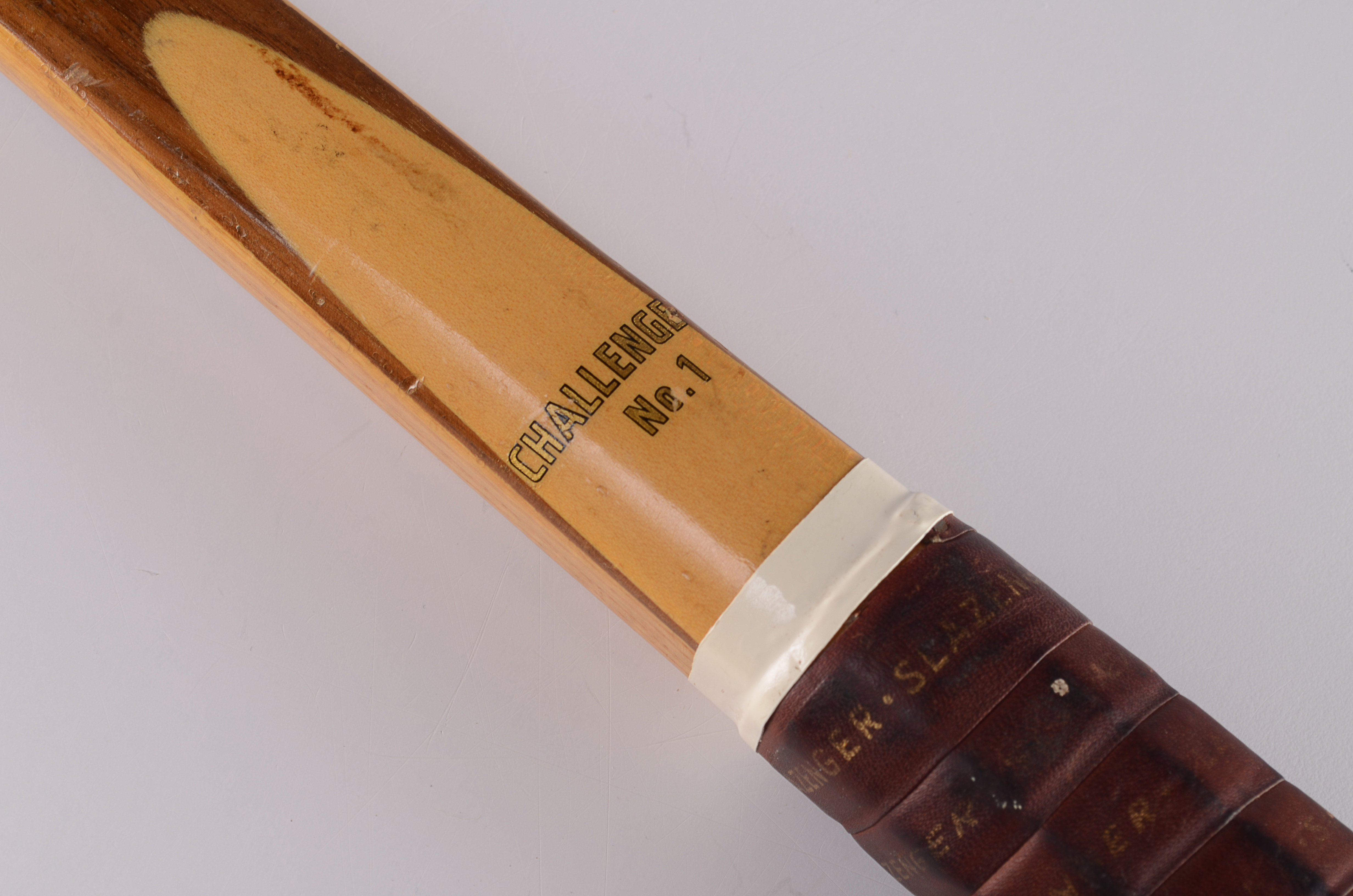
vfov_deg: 16.5
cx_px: 676
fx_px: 3094
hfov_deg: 24.7
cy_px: 448
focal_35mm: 82
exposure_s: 1/80
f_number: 11
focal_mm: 55
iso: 100
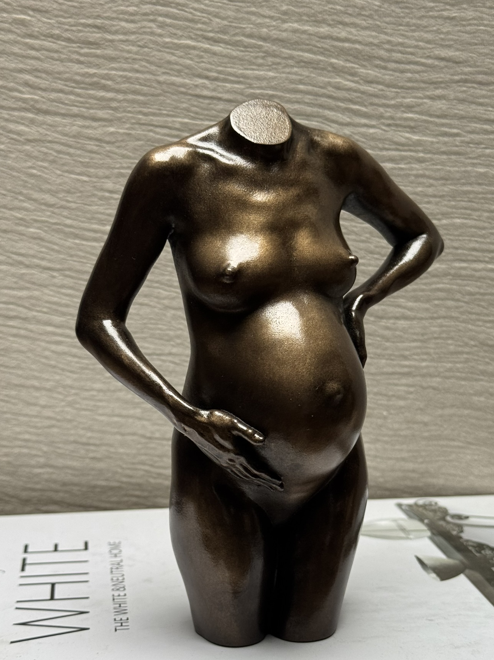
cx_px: 276
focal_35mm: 57
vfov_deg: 33.7
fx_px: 1085
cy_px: 381
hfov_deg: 25.6
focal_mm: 6.76
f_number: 1.78
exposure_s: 1/60
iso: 200
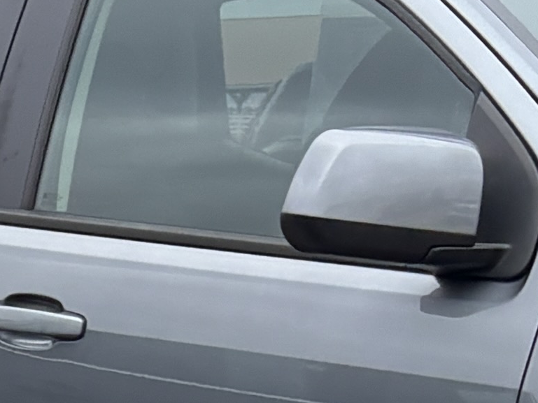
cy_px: 1378
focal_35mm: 193
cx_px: -690
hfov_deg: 9.3
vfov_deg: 6.7
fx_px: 3000
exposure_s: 1/496
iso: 50
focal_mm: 5.96
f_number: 1.6
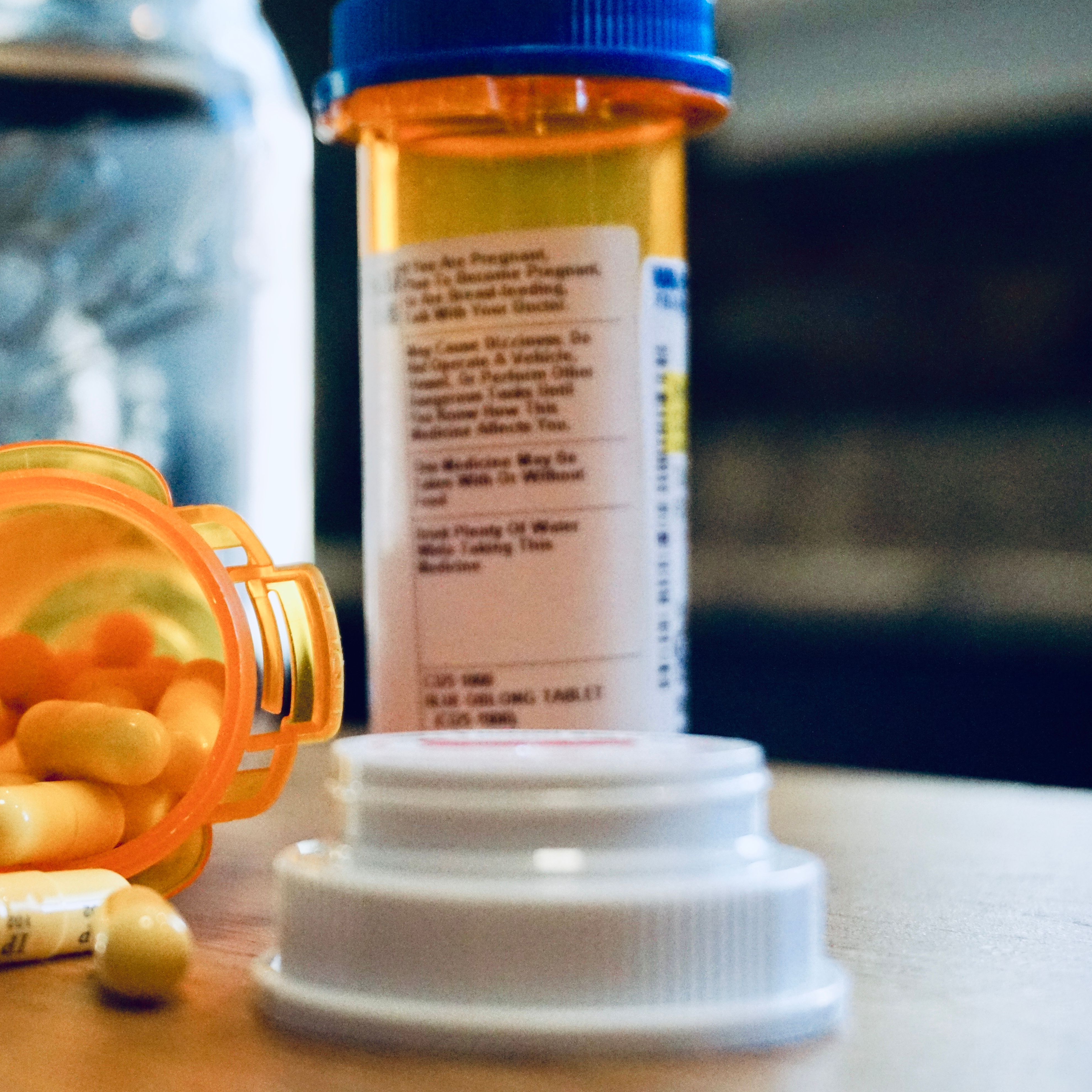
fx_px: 2356
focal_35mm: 66
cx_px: 280
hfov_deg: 25.8
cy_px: 540
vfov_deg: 26.1
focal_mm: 34
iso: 3200
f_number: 5
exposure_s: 1/800
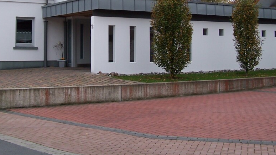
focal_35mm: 62
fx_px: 454
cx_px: 111
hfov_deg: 33.7
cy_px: 26
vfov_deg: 19.2
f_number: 2.8
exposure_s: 1/180
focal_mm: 6.3
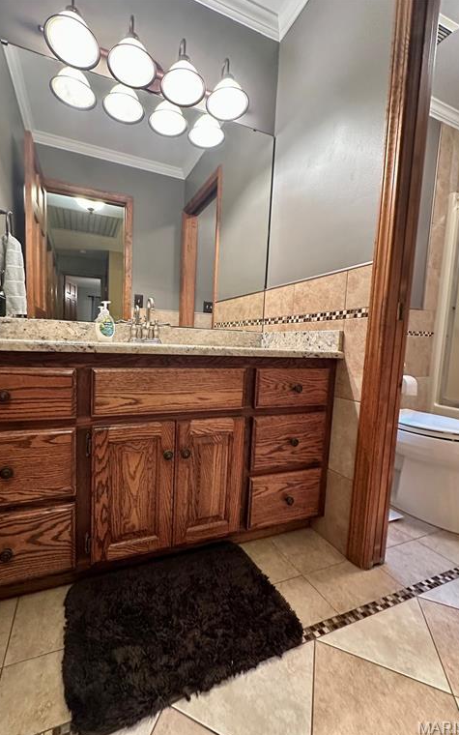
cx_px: 194
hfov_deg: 74.3
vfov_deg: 101.5
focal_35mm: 15
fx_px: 300
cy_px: 368
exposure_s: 1/60
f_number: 2.2
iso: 640
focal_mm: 2.22
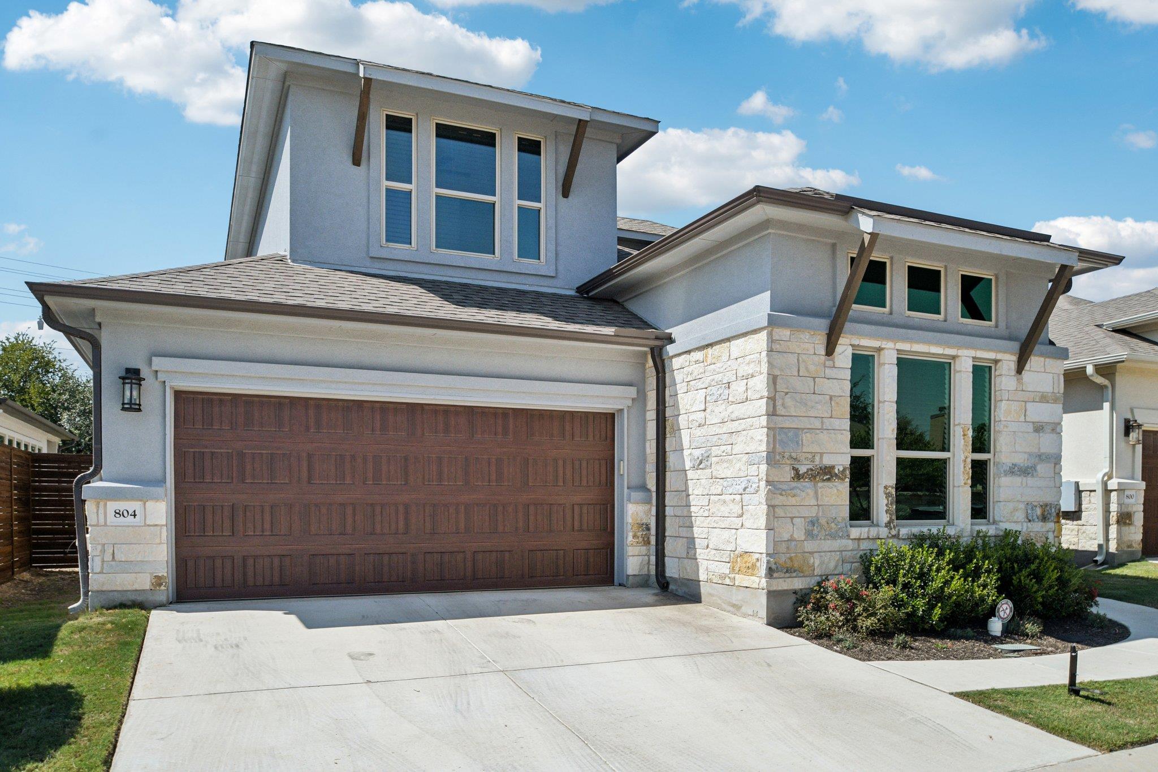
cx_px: 579
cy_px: 386
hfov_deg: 71.5
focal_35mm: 25
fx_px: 804
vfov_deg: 51.3
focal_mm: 17
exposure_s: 1/800
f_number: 8
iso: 400
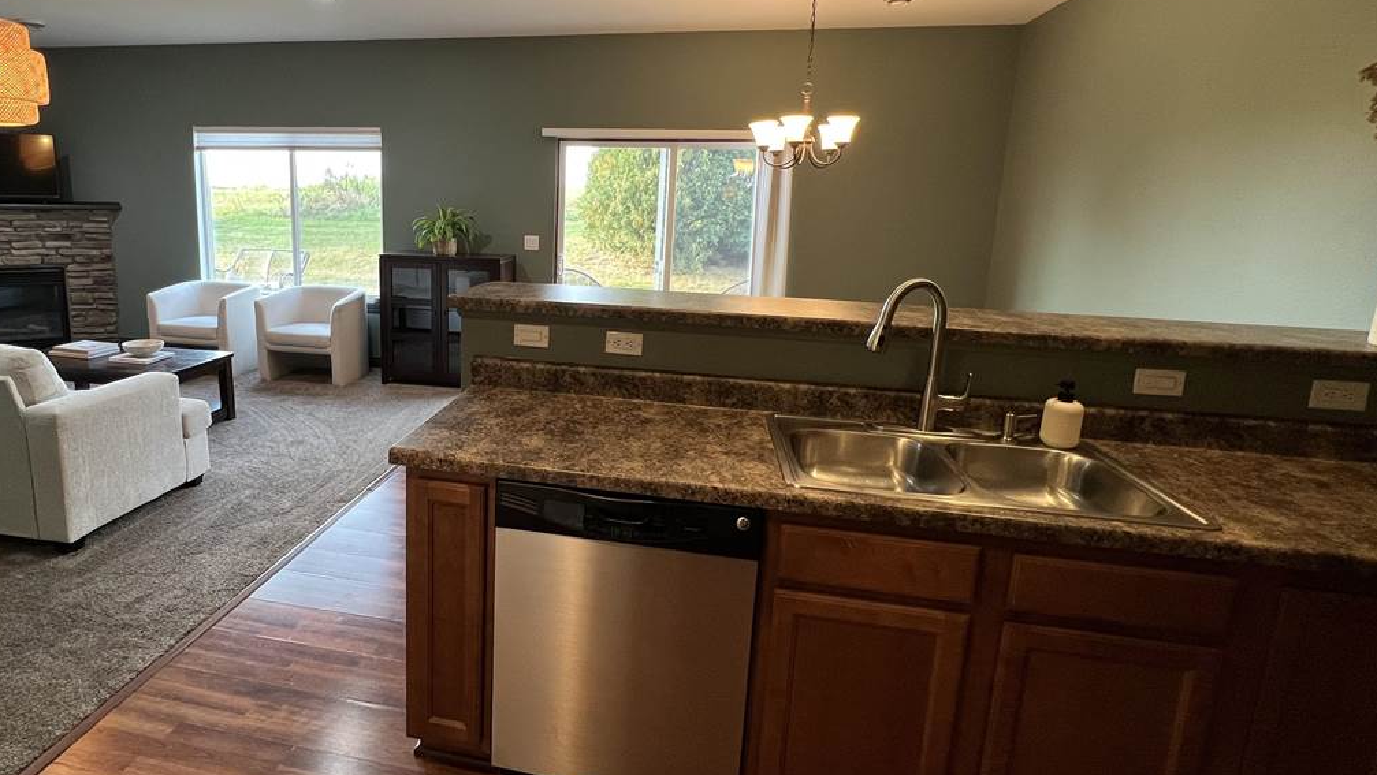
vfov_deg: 60.8
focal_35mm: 18
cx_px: 555
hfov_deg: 91.5
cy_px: 329
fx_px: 657
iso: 200
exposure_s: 1/60
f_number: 1.8
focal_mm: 1.57
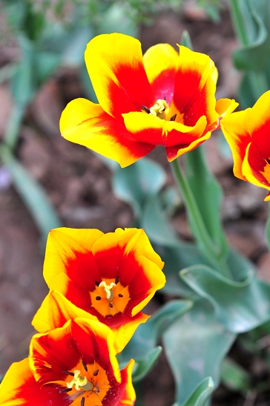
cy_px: 267
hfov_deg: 12.0
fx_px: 1284
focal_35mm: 114
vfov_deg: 17.9
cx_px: 164
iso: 400
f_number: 4
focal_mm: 78
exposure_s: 1/250
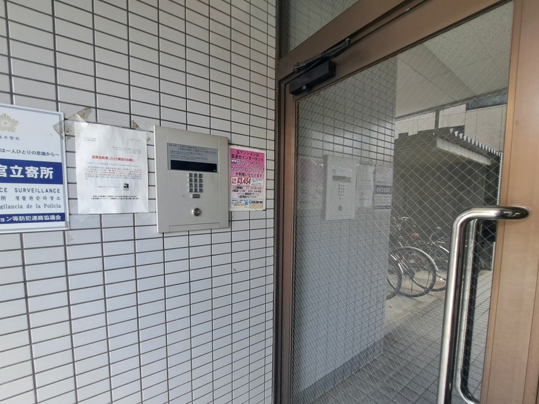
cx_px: 260
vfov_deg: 85.6
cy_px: 216
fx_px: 218
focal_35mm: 14
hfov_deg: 102.0
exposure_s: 1/50
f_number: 2.2
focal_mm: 1.74
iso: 50
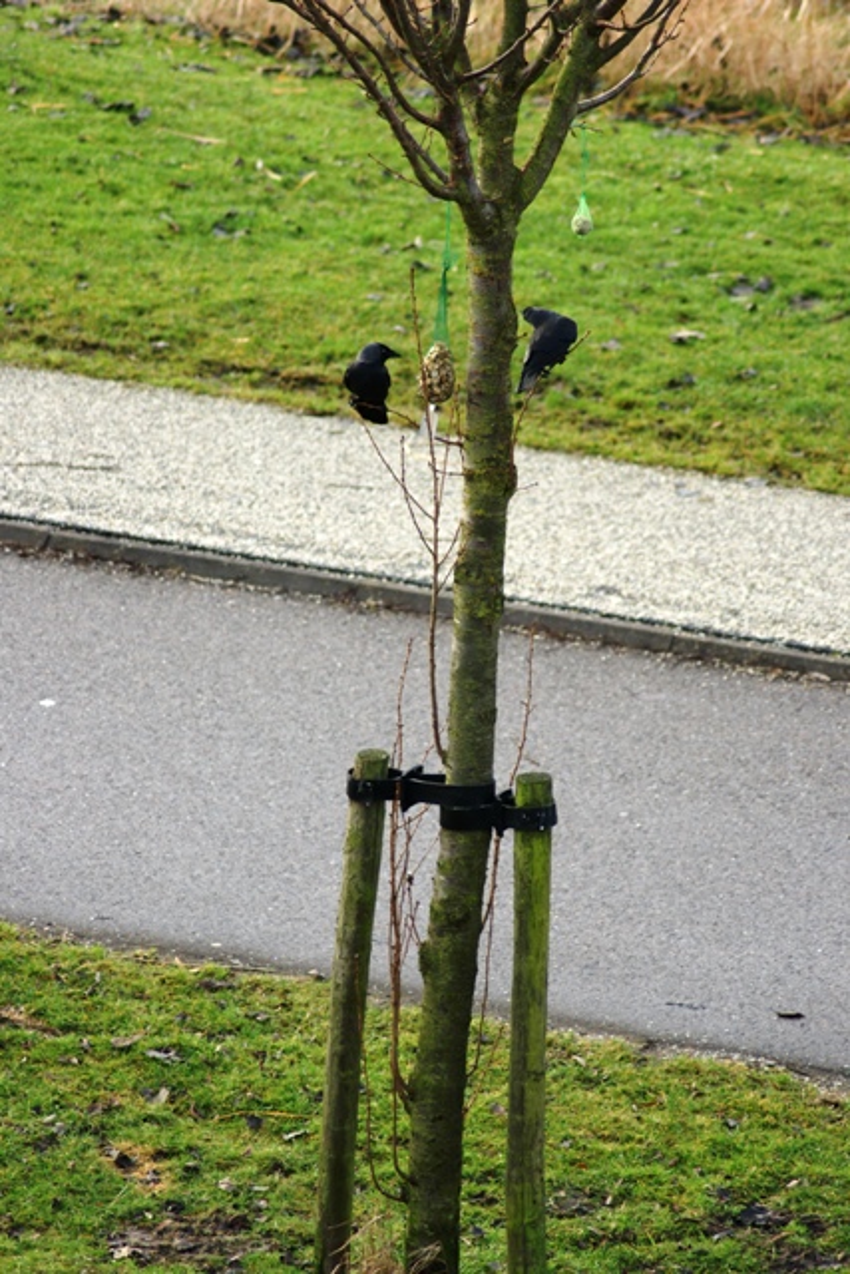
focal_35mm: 240
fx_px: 8495
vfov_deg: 8.6
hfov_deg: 5.7
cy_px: 637
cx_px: 425
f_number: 5
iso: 200
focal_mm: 160
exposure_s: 1/250
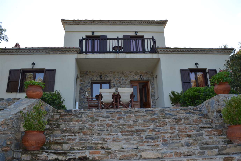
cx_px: 120
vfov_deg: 43.6
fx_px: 201
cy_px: 80
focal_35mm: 30
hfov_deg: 61.9
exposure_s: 1/200
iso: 100
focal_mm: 20
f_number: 6.3
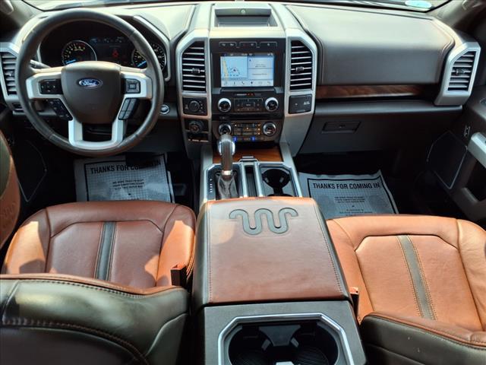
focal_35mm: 27
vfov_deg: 51.4
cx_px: 243
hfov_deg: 65.3
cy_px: 182
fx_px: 379
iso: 40
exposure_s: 1/286
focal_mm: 3.58
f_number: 1.9
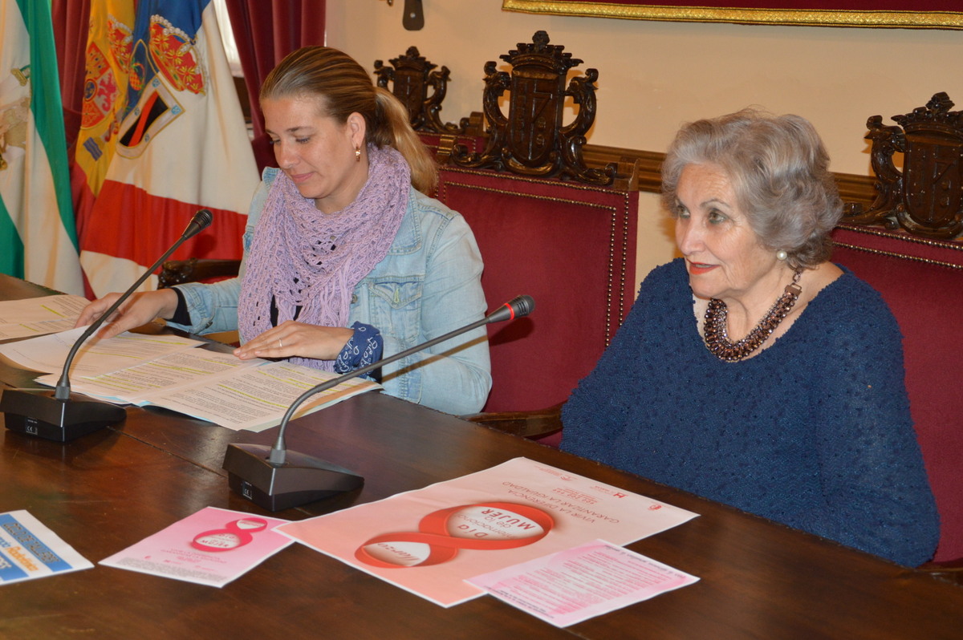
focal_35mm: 57
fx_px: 1523
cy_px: 320
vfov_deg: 23.7
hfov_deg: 35.1
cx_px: 482
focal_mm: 38
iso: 800
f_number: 4.5
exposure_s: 1/30
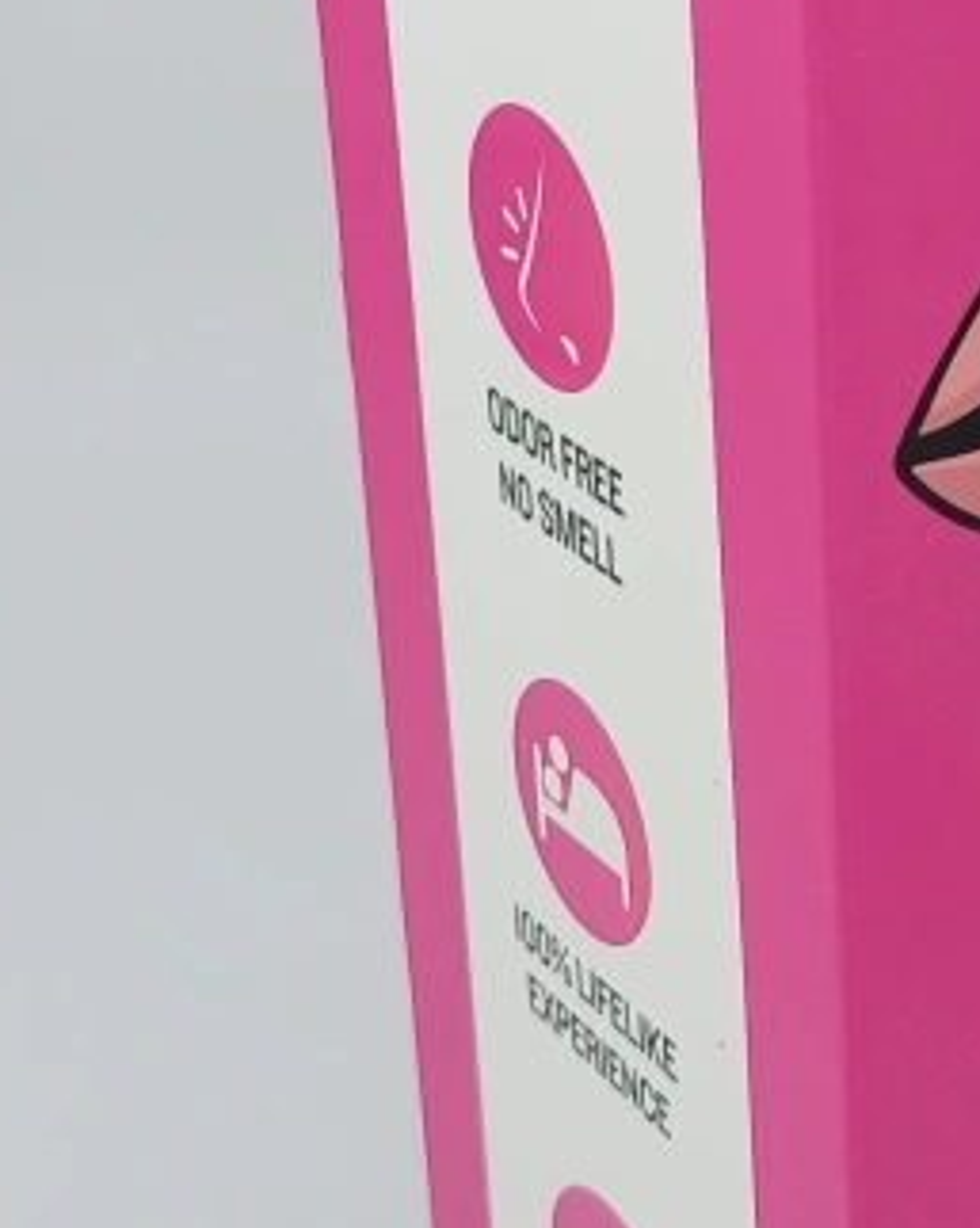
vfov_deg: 20.9
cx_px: 995
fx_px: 3304
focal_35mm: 91
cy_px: 301
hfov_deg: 16.5
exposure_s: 1/447
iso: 50
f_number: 1.8
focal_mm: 4.65
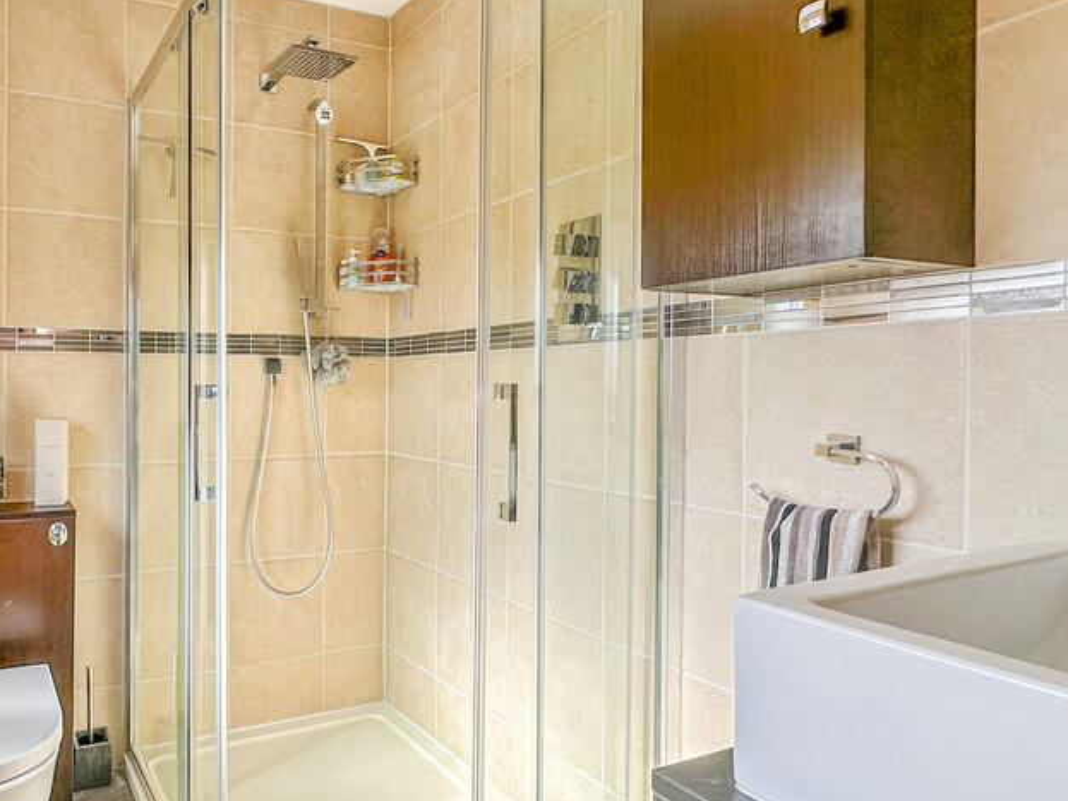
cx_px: 300
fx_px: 709
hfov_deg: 70.2
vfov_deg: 58.4
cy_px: 477
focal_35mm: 23
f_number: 2.2
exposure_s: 1/190
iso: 40
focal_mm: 2.22
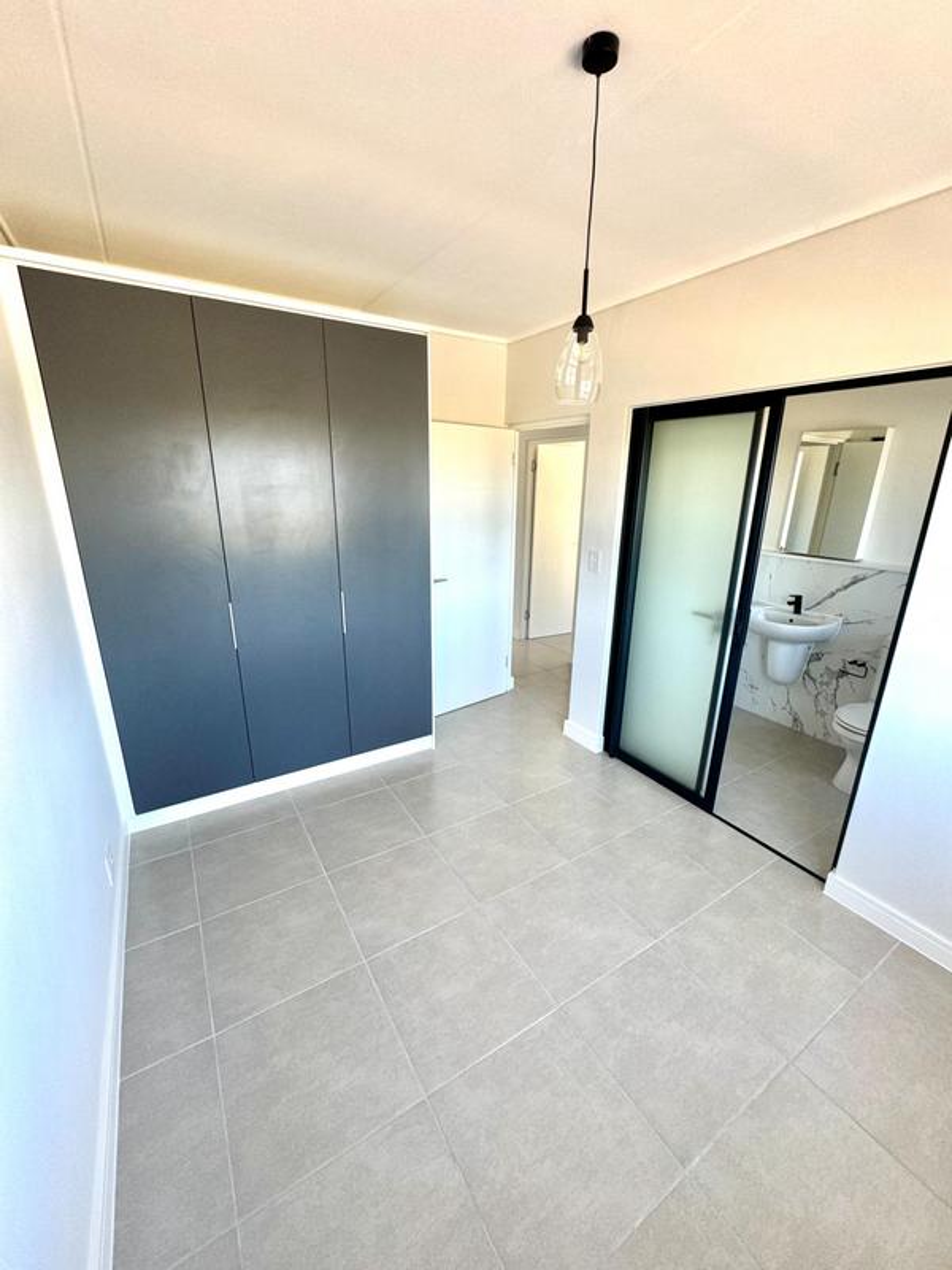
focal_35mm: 14
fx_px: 513
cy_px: 635
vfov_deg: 102.1
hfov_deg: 85.7
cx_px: 476
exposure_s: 1/99
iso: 80
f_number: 2.2
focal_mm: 2.22
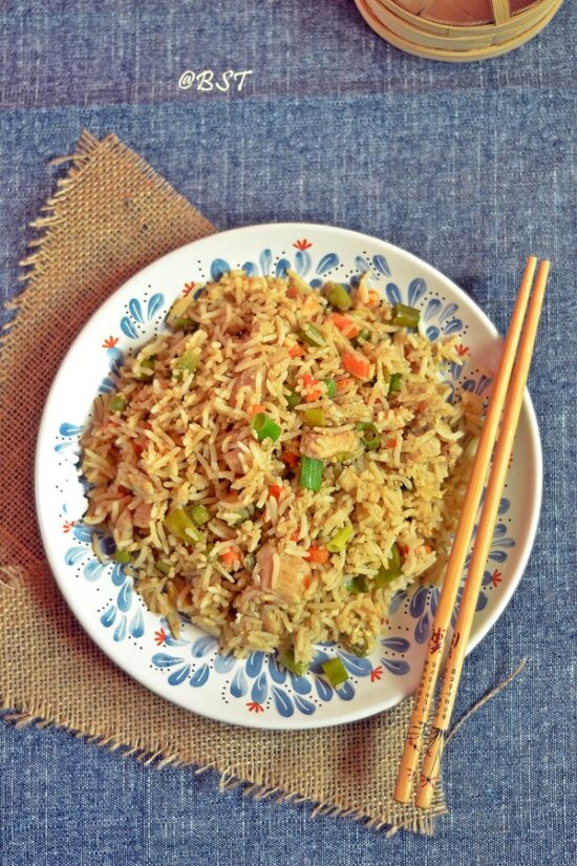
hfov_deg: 18.2
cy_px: 433
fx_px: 1803
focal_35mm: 75
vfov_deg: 27.0
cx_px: 288
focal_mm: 50
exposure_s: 1/60
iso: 560
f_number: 1.8
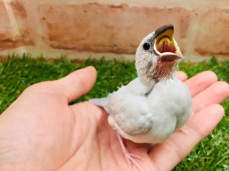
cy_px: 86
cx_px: 114
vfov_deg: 48.2
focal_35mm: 29
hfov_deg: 61.7
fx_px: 192
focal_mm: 4.15
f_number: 2.2
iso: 80
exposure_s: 1/30
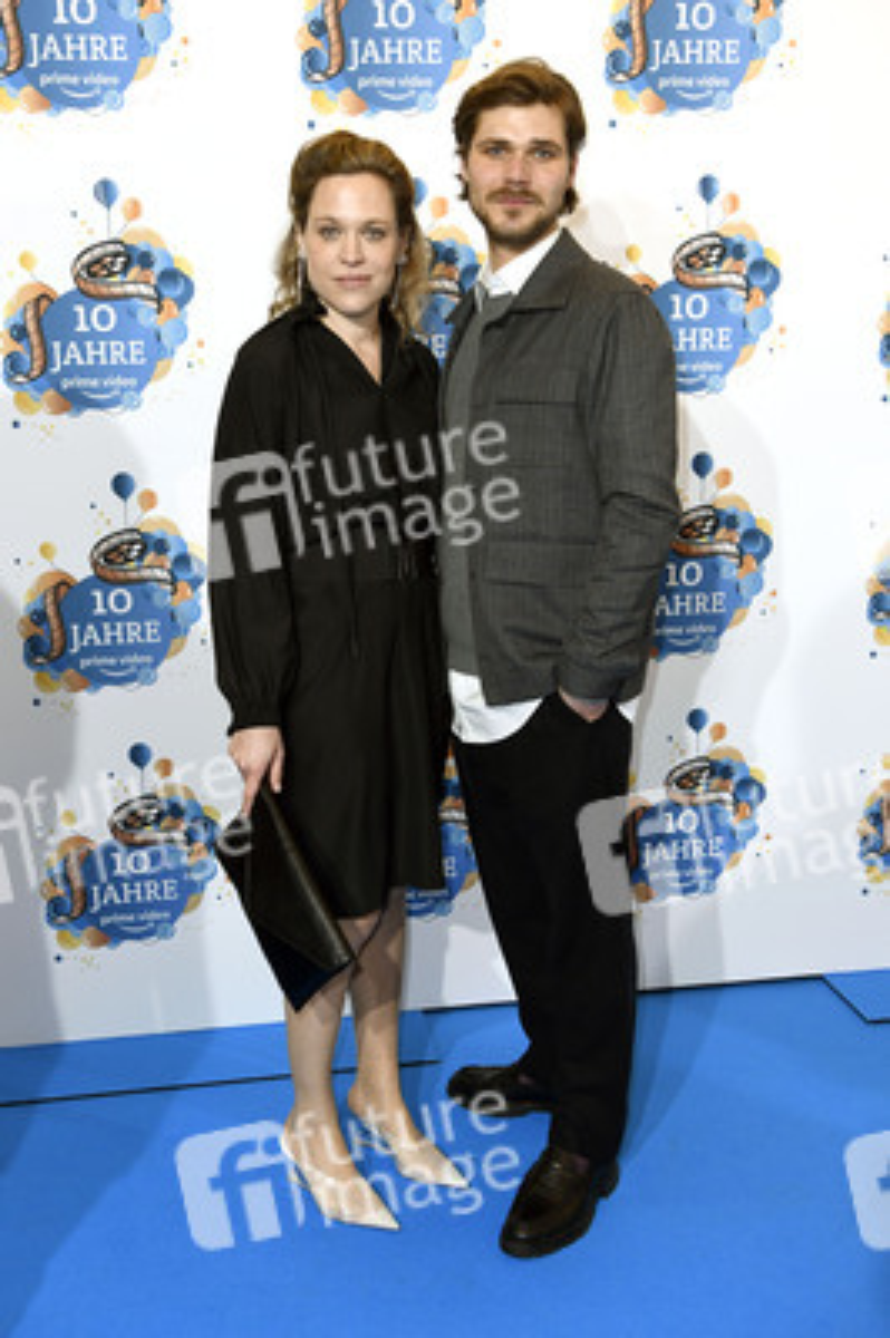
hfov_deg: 38.8
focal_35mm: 34
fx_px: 1263
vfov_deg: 55.8
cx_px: 445
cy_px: 669
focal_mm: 34
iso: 1000
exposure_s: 1/125
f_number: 5
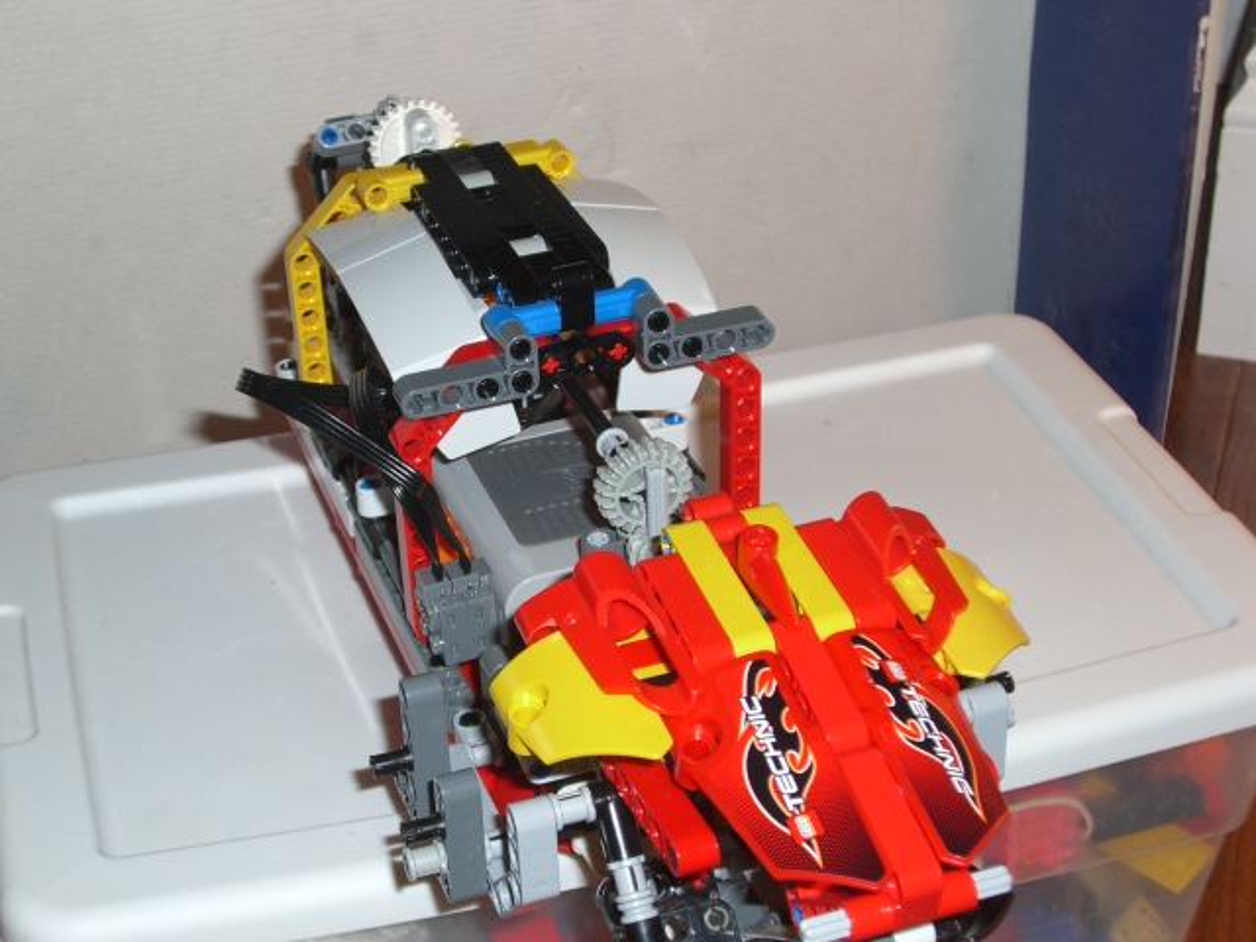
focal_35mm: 66
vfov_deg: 22.3
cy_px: 471
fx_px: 2395
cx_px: 628
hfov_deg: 29.4
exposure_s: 1/60
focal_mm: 10.7
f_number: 3.6
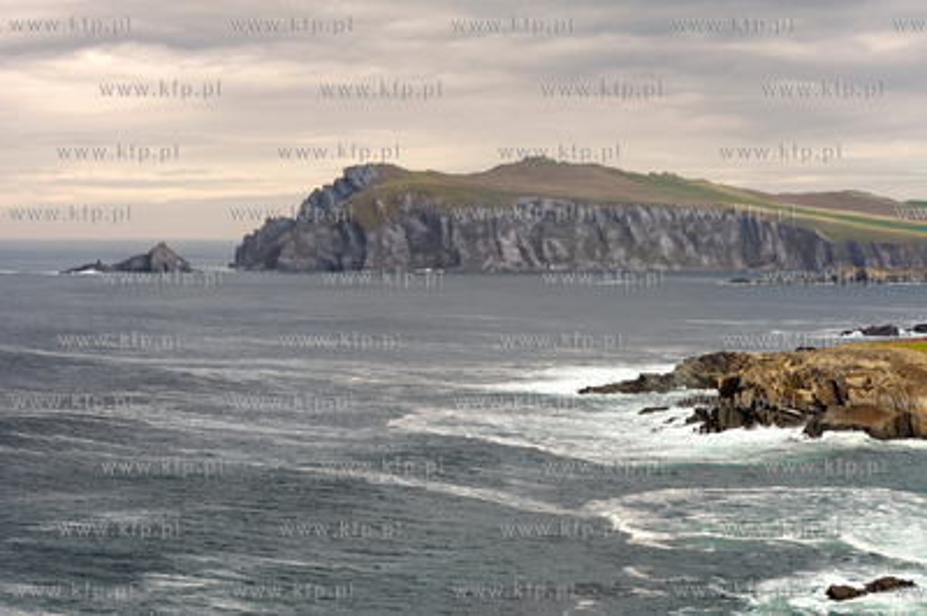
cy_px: 308
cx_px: 464
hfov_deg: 28.9
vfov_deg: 19.4
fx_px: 1801
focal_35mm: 70
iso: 400
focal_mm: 70
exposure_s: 1/160
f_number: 16
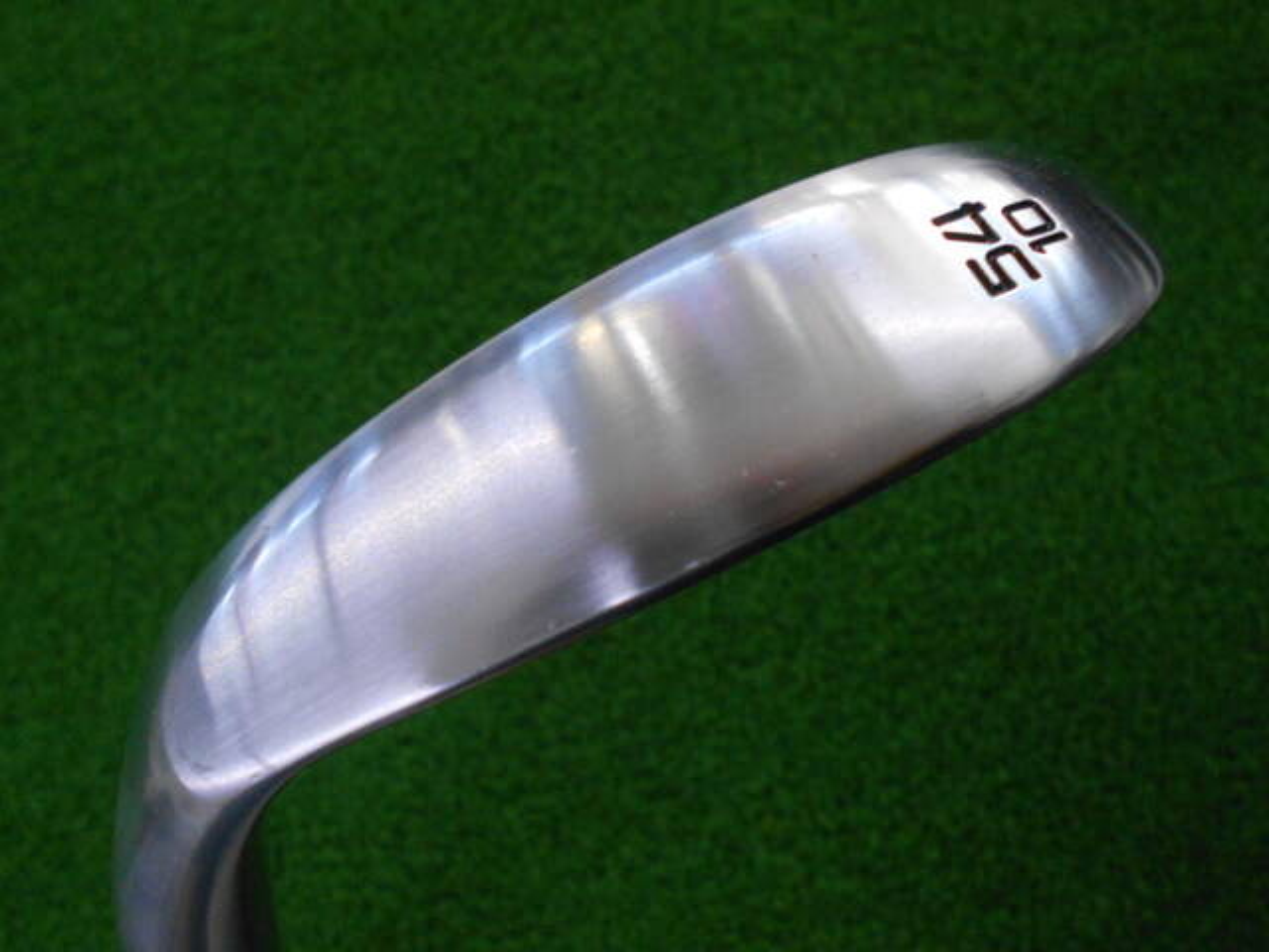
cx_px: 634
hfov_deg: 60.0
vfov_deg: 46.8
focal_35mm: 30
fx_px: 1100
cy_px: 476
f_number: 3.4
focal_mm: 5.1
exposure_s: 1/250
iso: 560
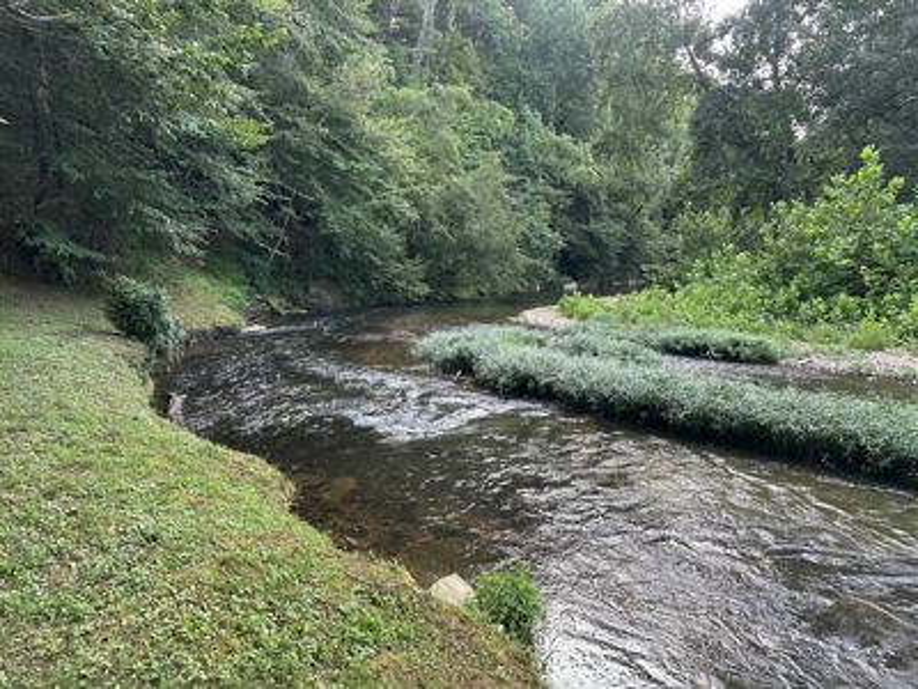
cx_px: 459
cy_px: 344
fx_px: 636
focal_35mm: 24
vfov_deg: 56.8
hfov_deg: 71.6
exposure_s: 1/121
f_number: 1.78
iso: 64
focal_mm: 6.86
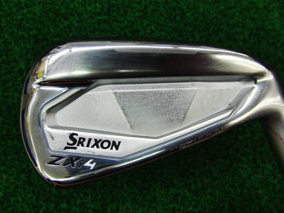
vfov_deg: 38.7
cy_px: 106
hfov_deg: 50.1
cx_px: 142
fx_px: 304
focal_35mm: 37
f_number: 3.6
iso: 200
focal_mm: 6.42
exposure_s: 1/80
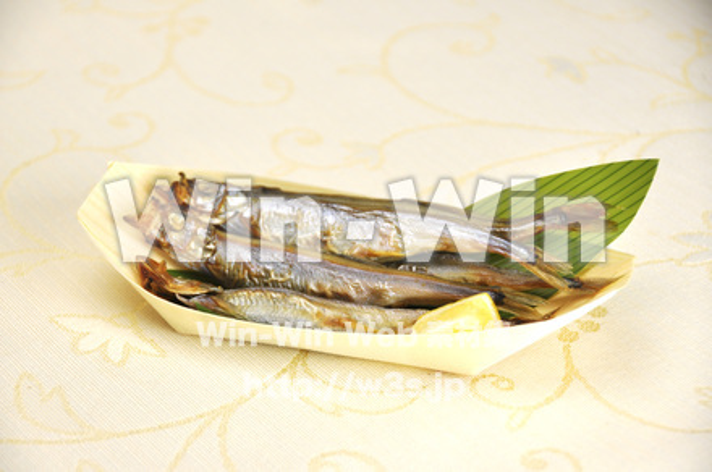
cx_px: 356
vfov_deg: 9.6
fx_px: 2814
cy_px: 236
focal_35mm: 142
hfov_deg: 14.4
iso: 200
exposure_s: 1/100
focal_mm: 95
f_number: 5.3
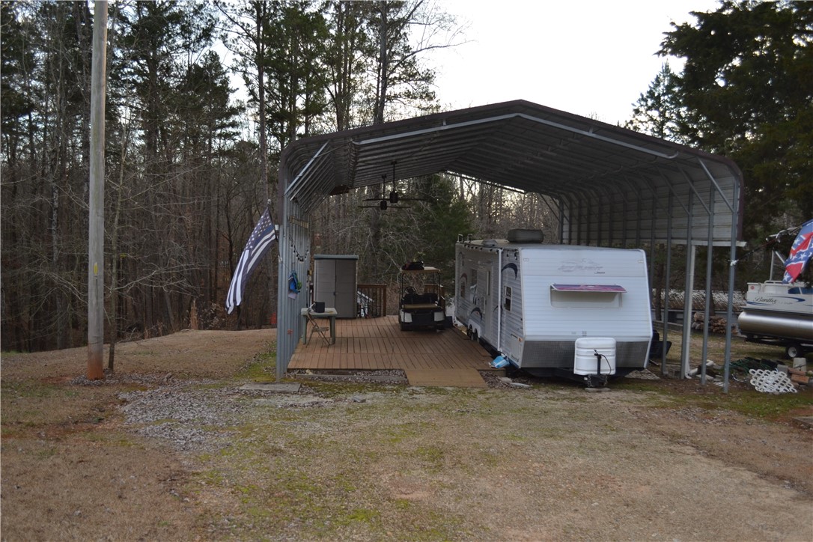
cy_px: 271
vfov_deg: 40.0
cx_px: 406
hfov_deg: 57.2
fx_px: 745
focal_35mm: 33
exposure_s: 1/125
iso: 160
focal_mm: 22
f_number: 4
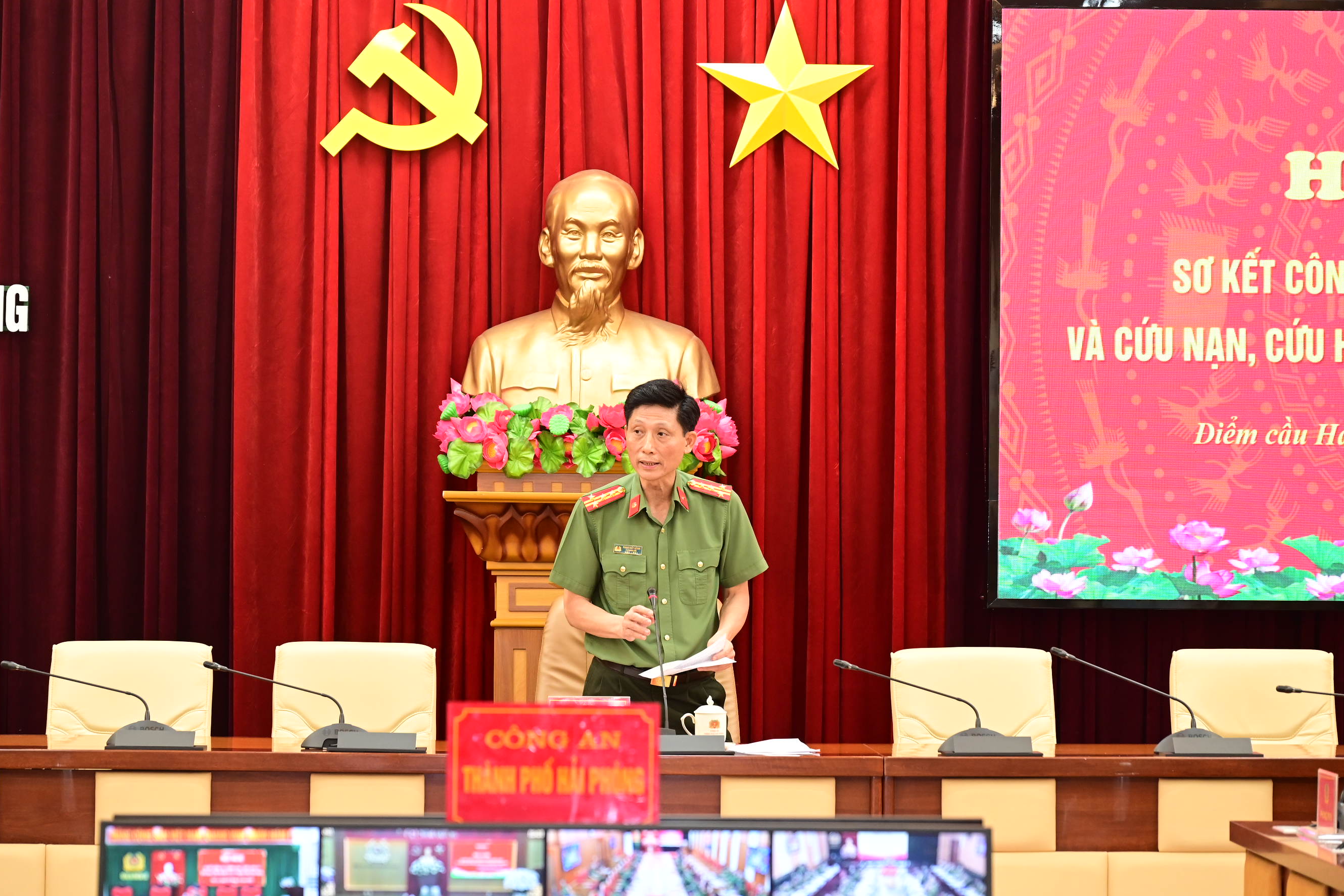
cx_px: 614
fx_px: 4031
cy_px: 467
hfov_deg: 18.9
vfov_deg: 12.7
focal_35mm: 108
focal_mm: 95
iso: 2000
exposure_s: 1/125
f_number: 4
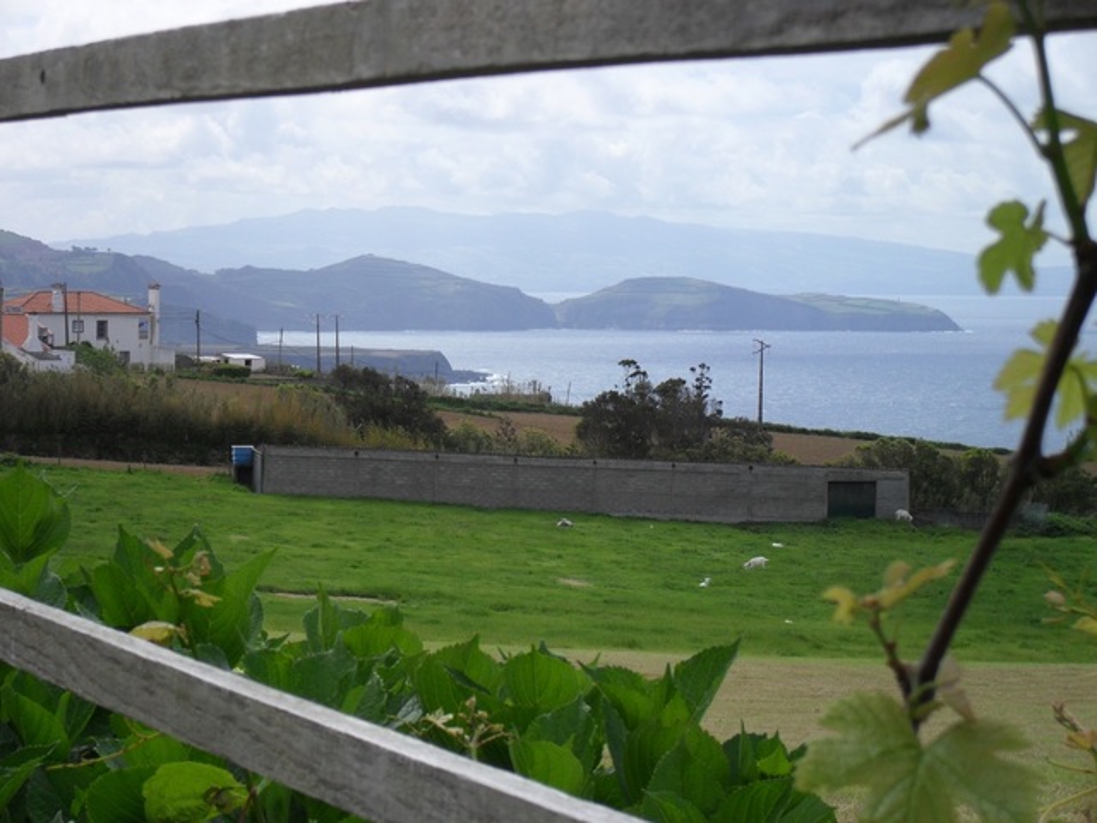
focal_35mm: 105
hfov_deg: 18.7
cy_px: 412
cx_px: 548
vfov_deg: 14.1
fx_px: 3328
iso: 100
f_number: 5.8
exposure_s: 1/750
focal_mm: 18.9
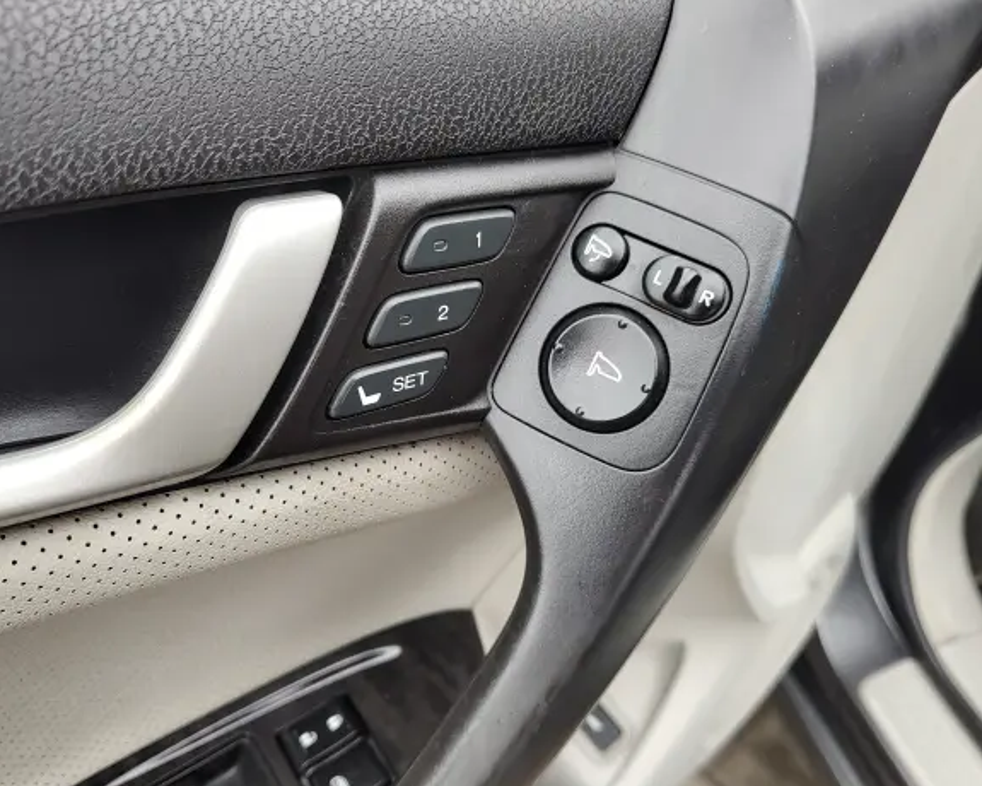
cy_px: 383
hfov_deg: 68.0
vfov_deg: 56.8
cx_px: 463
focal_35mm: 25
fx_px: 727
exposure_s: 1/100
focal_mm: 5.56
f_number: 1.8
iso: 252
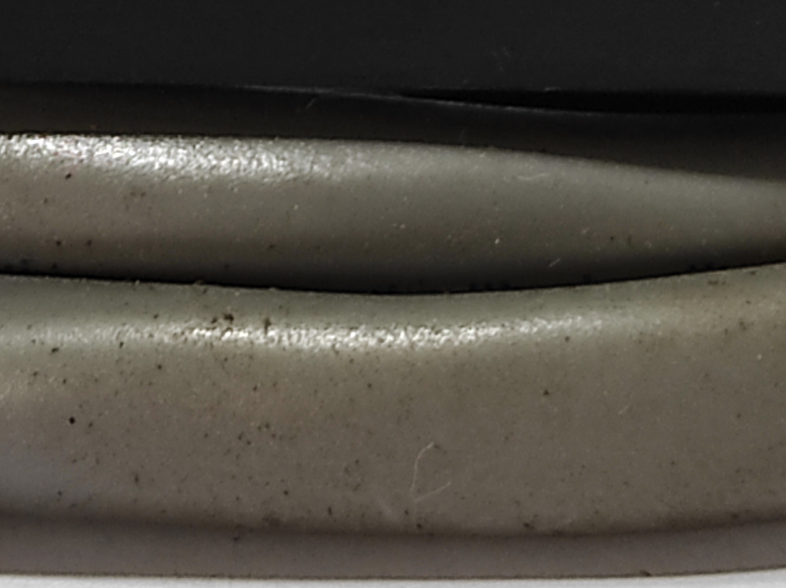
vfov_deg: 14.5
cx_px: 135
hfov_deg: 20.2
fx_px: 2178
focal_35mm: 96
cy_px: -241
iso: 430
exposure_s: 1/33
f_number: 1.89
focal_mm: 5.43
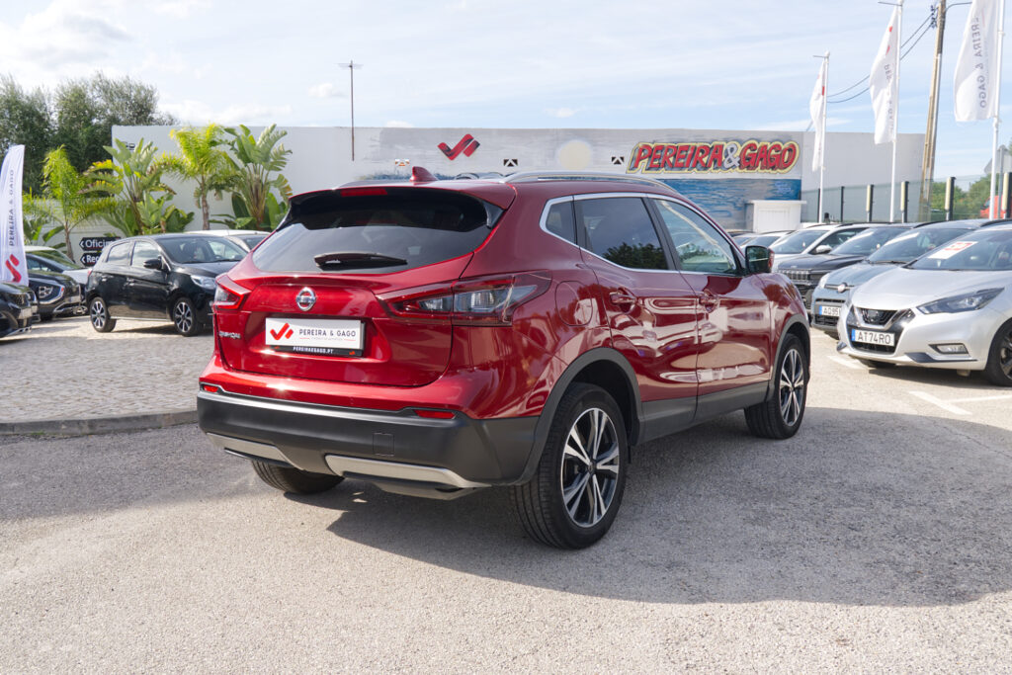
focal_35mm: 34
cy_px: 338
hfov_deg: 55.8
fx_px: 956
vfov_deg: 38.9
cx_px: 506
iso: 160
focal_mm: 22.8
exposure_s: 1/200
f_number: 8
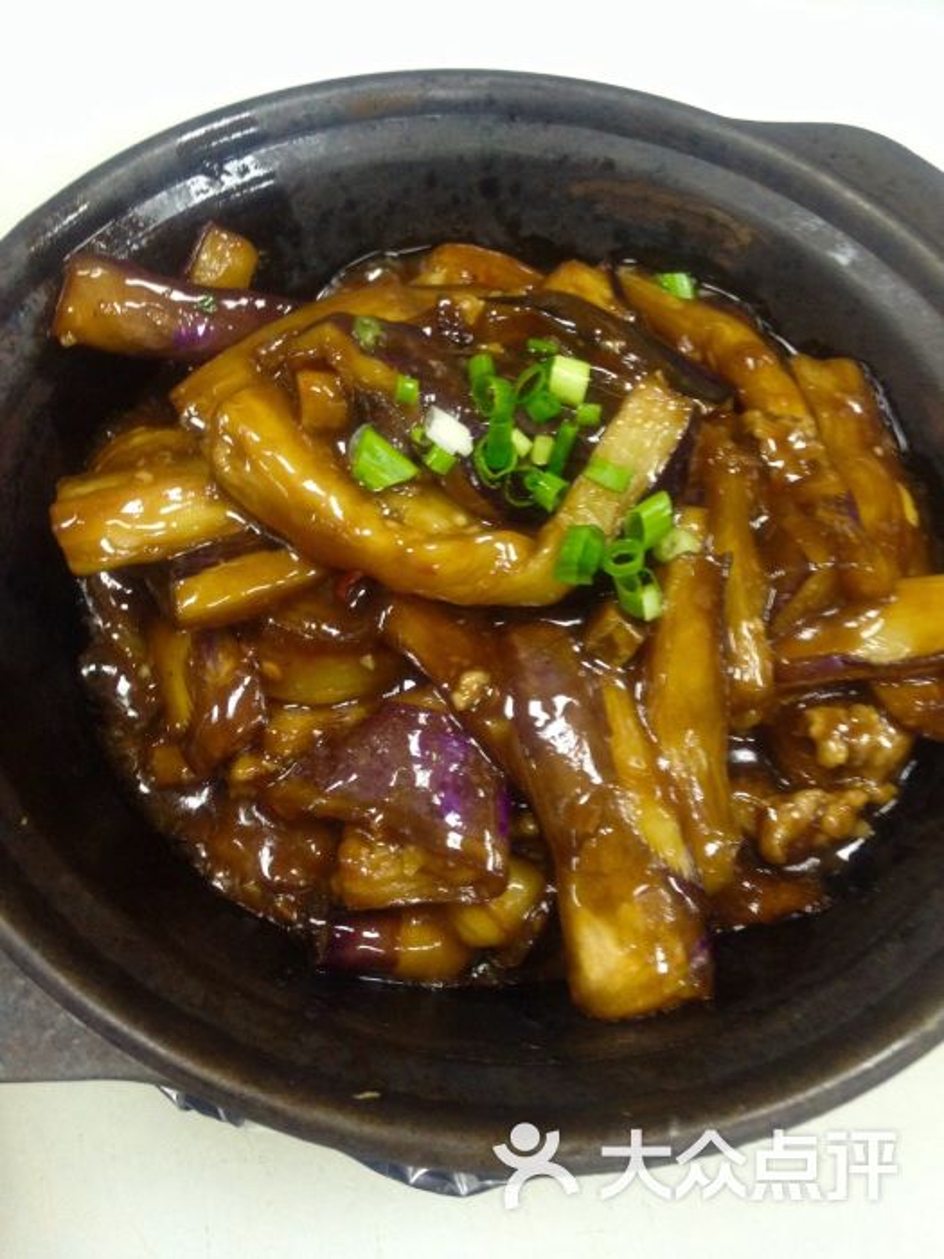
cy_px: 630
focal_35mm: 35
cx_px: 472
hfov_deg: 40.7
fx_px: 1273
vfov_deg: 52.6
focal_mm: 4.28
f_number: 2.4
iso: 125
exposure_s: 1/20
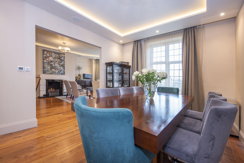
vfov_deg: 77.4
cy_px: 82
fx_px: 102
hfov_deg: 100.4
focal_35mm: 15
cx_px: 122
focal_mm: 15
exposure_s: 1/20
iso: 500
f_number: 6.3
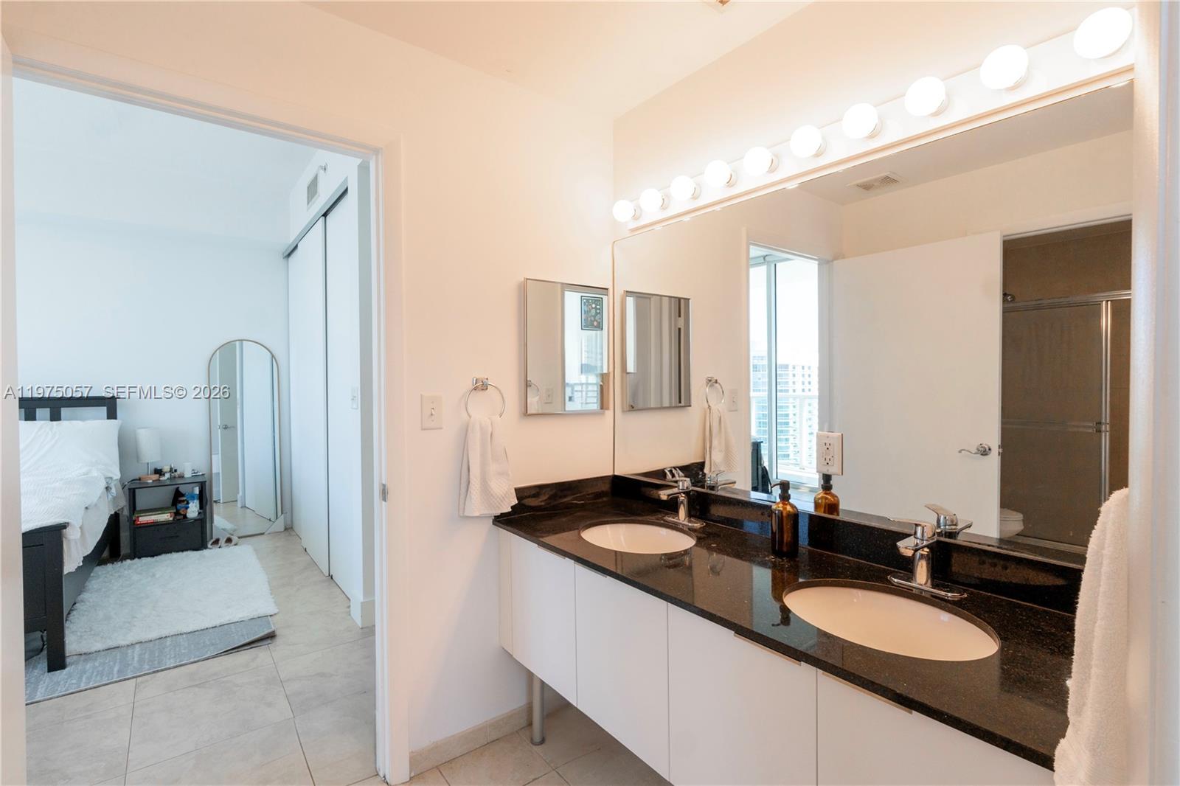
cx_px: 590
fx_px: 541
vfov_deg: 72.0
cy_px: 393
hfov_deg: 95.0
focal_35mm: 16
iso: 250
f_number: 7.1
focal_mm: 11
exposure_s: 1/100
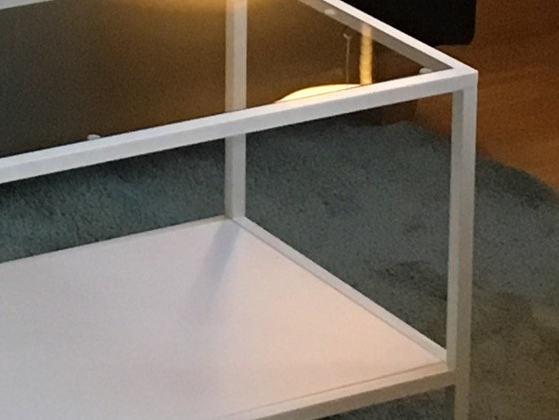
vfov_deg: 7.9
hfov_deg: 10.6
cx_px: -206
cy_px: -369
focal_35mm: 182
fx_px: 2940
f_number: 2.2
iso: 200
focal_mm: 4.15
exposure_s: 1/25
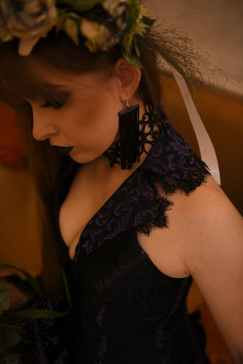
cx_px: 122
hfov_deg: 35.1
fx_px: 385
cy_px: 182
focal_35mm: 38
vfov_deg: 50.7
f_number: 2.8
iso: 640
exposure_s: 1/250
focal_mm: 38
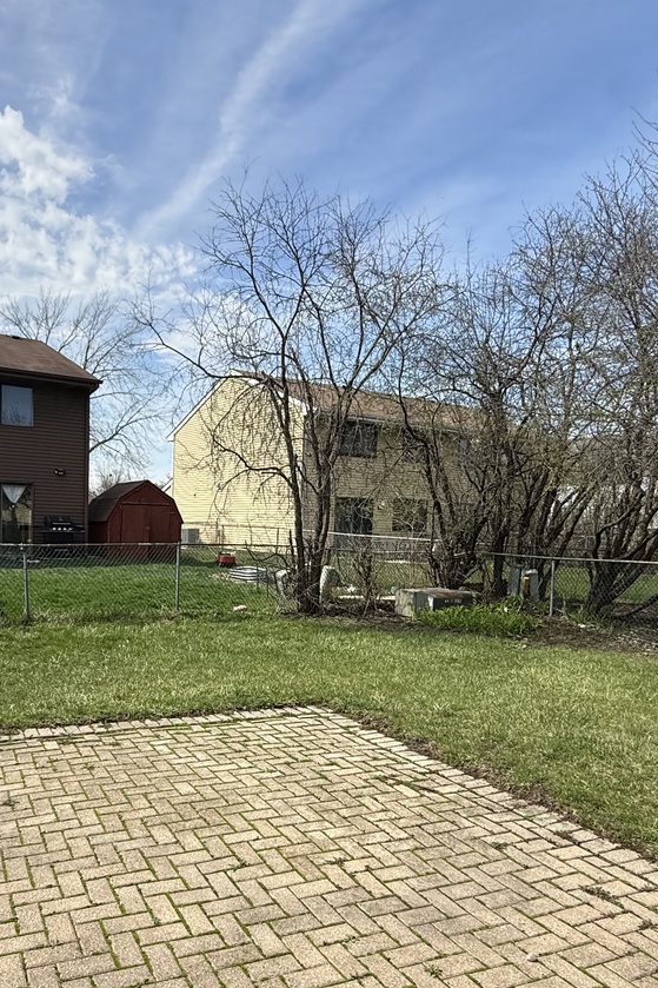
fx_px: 686
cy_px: 576
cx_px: 190
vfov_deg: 71.0
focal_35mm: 25
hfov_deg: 49.8
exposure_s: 1/1339
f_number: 2.2
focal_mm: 2.22
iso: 50
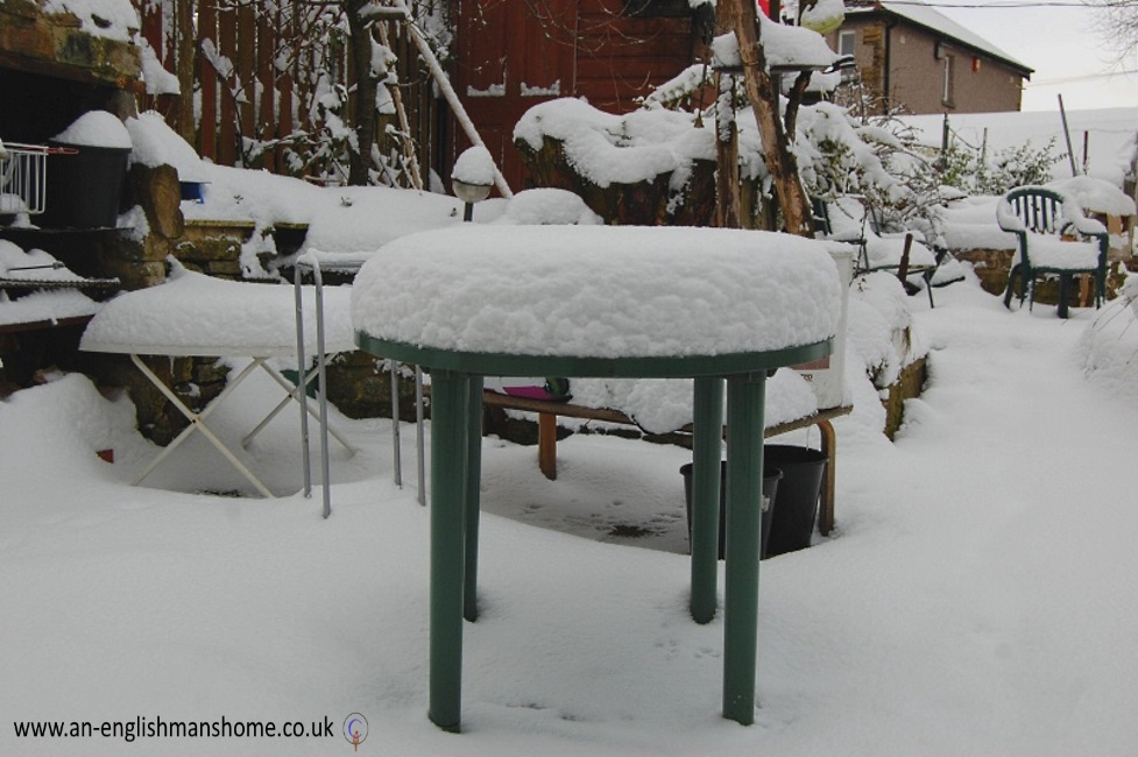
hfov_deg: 49.6
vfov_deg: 34.2
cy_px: 378
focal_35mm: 39
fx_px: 1232
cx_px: 569
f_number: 6.3
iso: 400
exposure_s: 1/160
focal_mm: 26
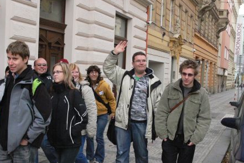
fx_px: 339
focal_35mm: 50
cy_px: 105
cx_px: 102
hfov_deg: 39.5
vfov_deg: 26.9
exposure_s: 1/250
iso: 400
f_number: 5.6
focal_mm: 8.3
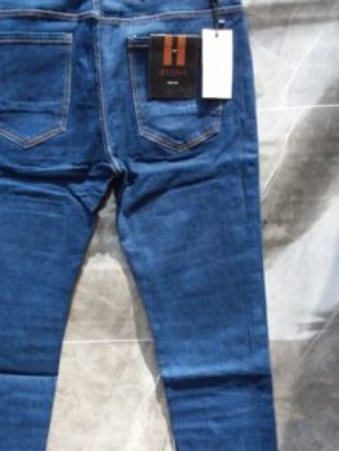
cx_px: 121
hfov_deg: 38.3
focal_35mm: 37
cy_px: 267
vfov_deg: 49.9
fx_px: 483
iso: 40
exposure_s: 1/537
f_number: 1.9
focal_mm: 2.91
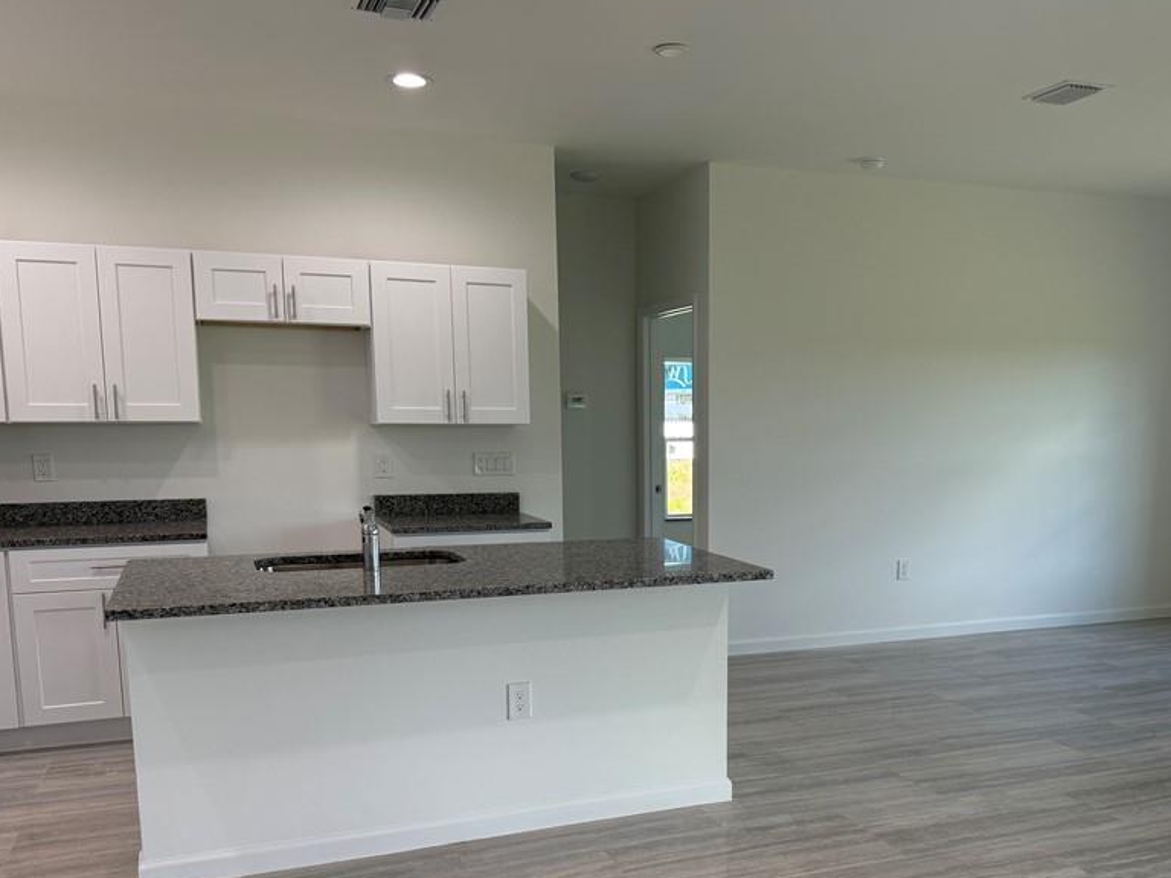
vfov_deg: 43.7
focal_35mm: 32
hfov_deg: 56.6
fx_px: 1083
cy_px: 570
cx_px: 668
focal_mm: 6.76
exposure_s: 1/234
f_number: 1.78
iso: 100
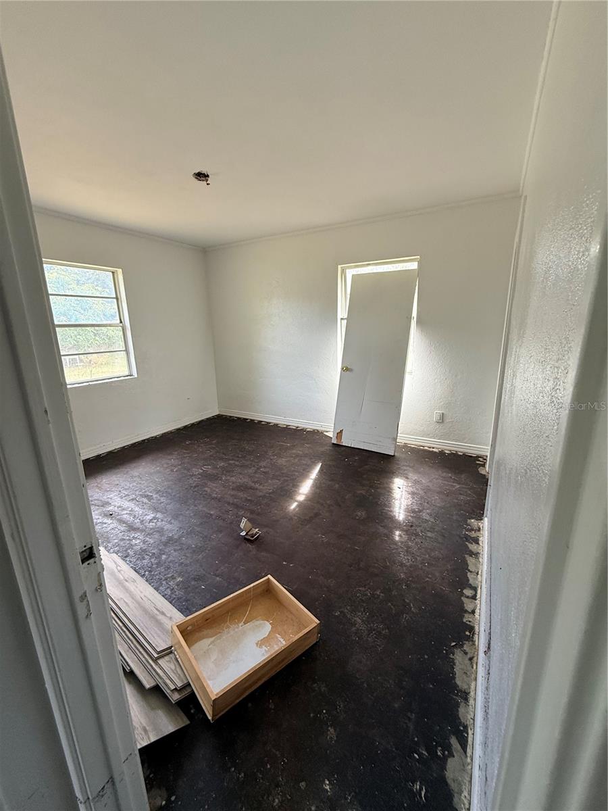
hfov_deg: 85.7
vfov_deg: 102.1
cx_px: 304
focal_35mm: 14
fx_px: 328
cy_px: 406
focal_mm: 2.22
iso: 200
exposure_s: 1/99
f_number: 2.2
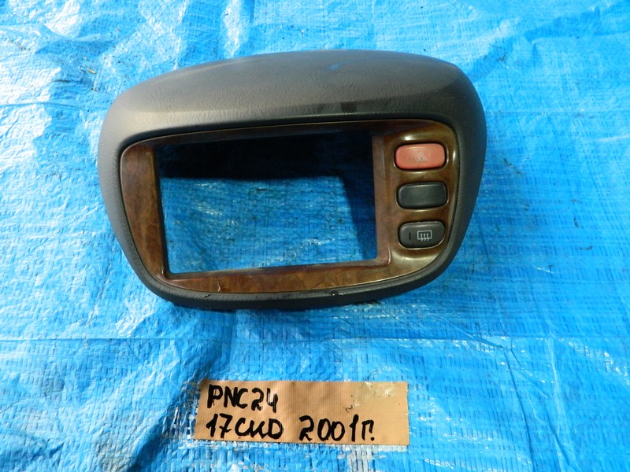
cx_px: 315
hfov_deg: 58.4
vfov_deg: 45.4
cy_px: 236
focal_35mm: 31
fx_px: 564
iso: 400
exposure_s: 1/100
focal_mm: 5.6
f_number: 3.2
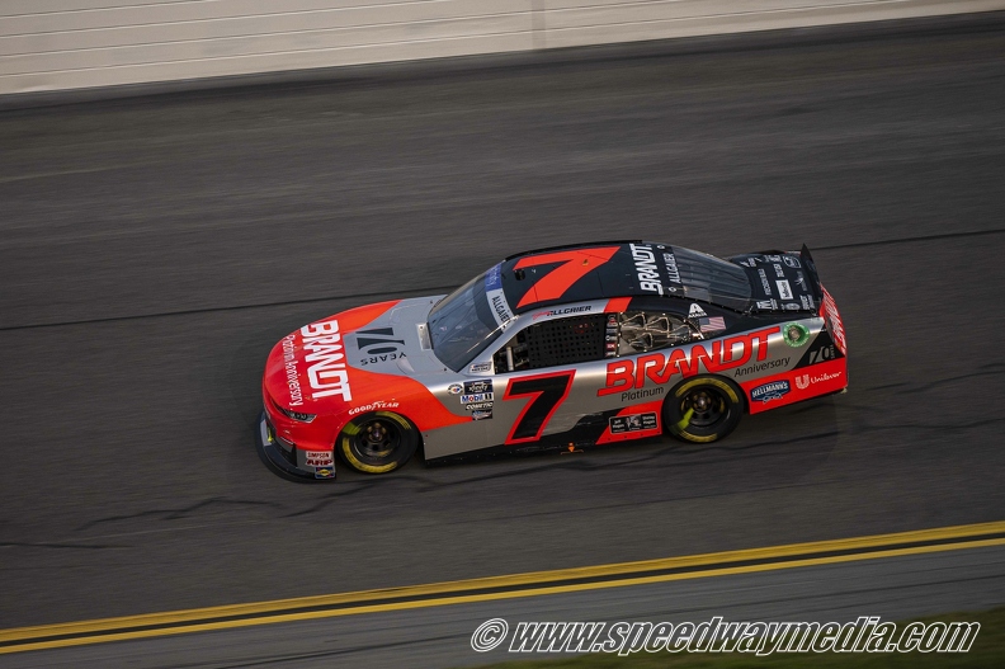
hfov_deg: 10.3
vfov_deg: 6.9
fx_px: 5580
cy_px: 334
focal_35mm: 200
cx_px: 502
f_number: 2.8
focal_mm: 200
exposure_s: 1/320
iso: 320
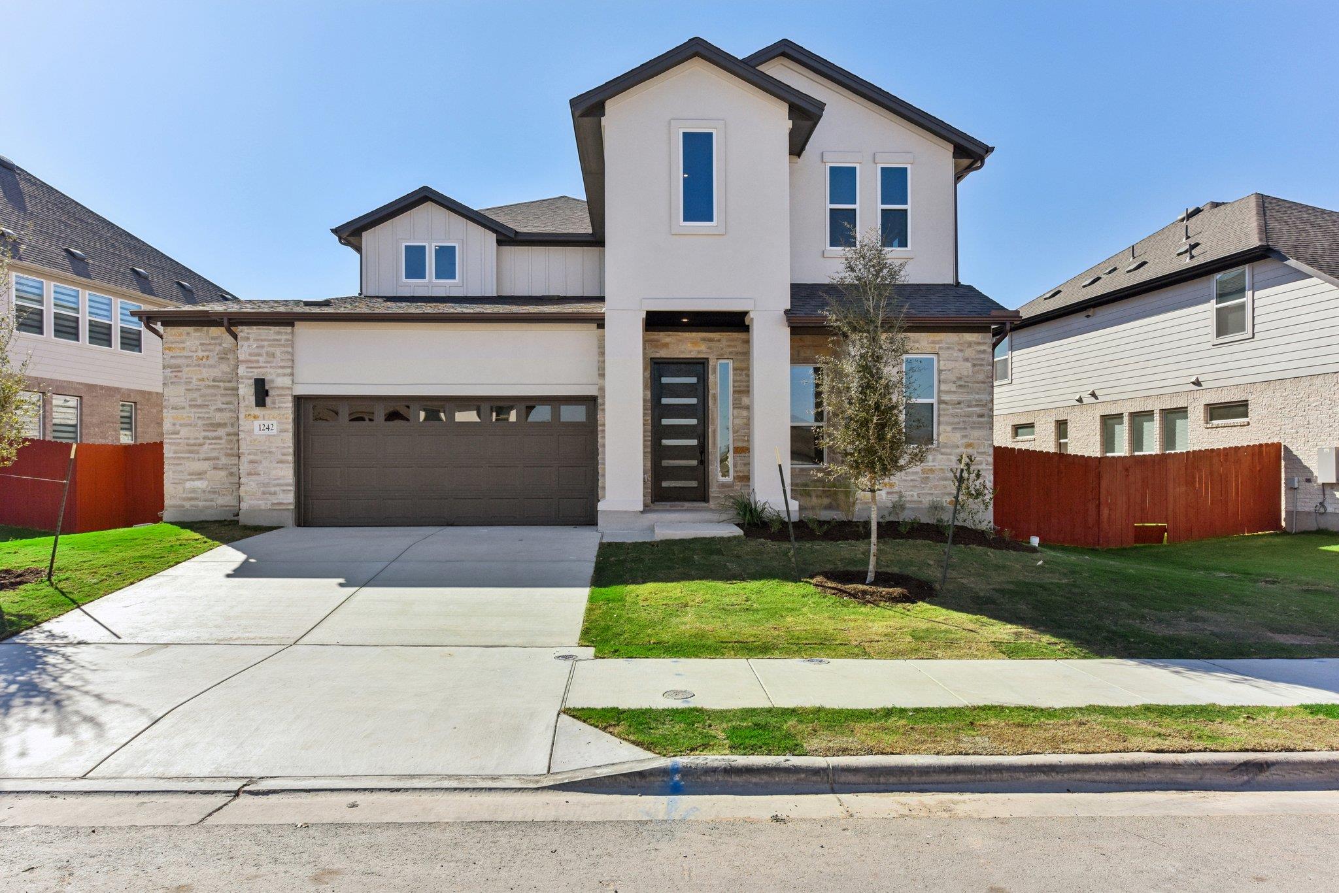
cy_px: 446
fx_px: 856
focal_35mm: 23
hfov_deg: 76.1
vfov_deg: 55.1
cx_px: 670
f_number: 8
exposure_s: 1/2000
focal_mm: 23
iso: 400
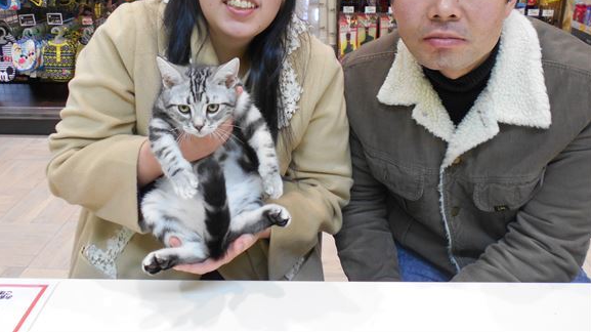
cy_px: 102
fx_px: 533
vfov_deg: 34.2
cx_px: 288
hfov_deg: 58.0
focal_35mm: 34
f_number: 3.4
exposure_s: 1/30
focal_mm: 5.1
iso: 180
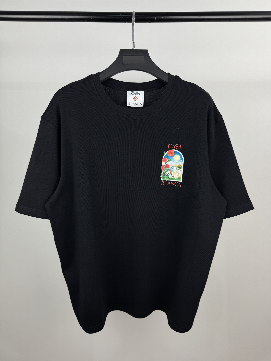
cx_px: 136
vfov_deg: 71.6
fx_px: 251
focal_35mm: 24
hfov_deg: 56.8
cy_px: 180
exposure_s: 1/147
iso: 64
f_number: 1.78
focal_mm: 6.76
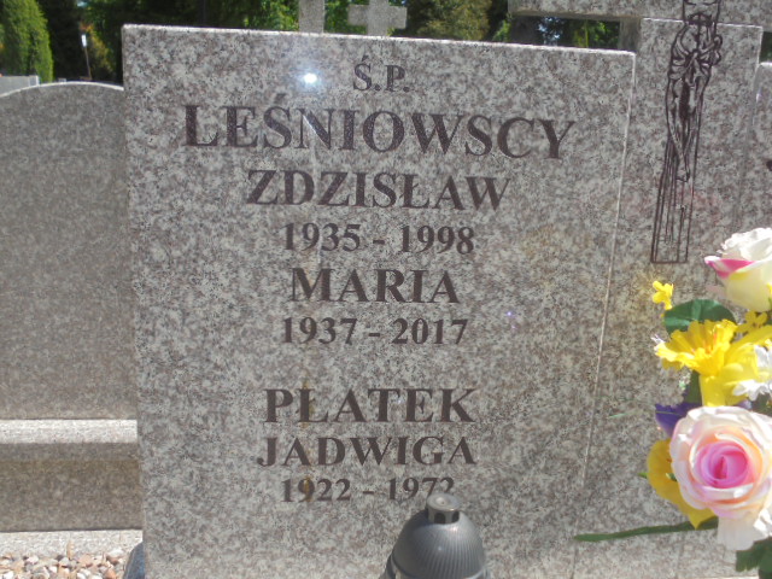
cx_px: 386
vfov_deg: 41.8
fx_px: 758
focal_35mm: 34
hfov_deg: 54.0
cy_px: 290
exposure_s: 1/500
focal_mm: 6.1
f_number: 4
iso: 100
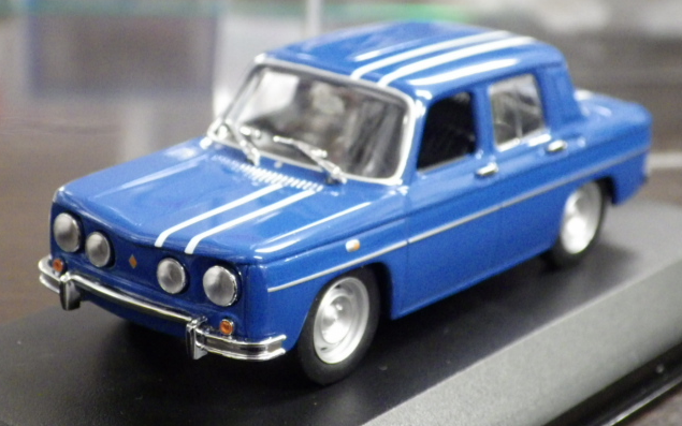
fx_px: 1729
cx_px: 340
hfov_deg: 22.3
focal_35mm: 93
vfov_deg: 14.1
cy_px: 179
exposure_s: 1/30
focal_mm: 15.6
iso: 1600
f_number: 4.4
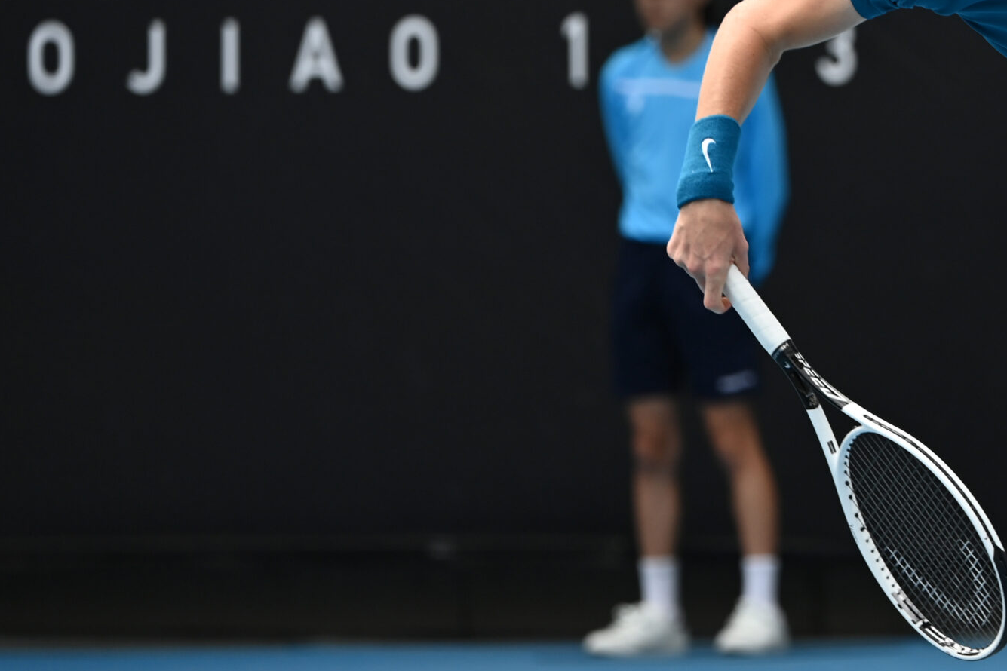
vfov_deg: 3.3
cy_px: 343
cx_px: 964
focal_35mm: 422
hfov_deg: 4.9
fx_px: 11803
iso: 200
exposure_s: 1/2000
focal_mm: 220
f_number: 4
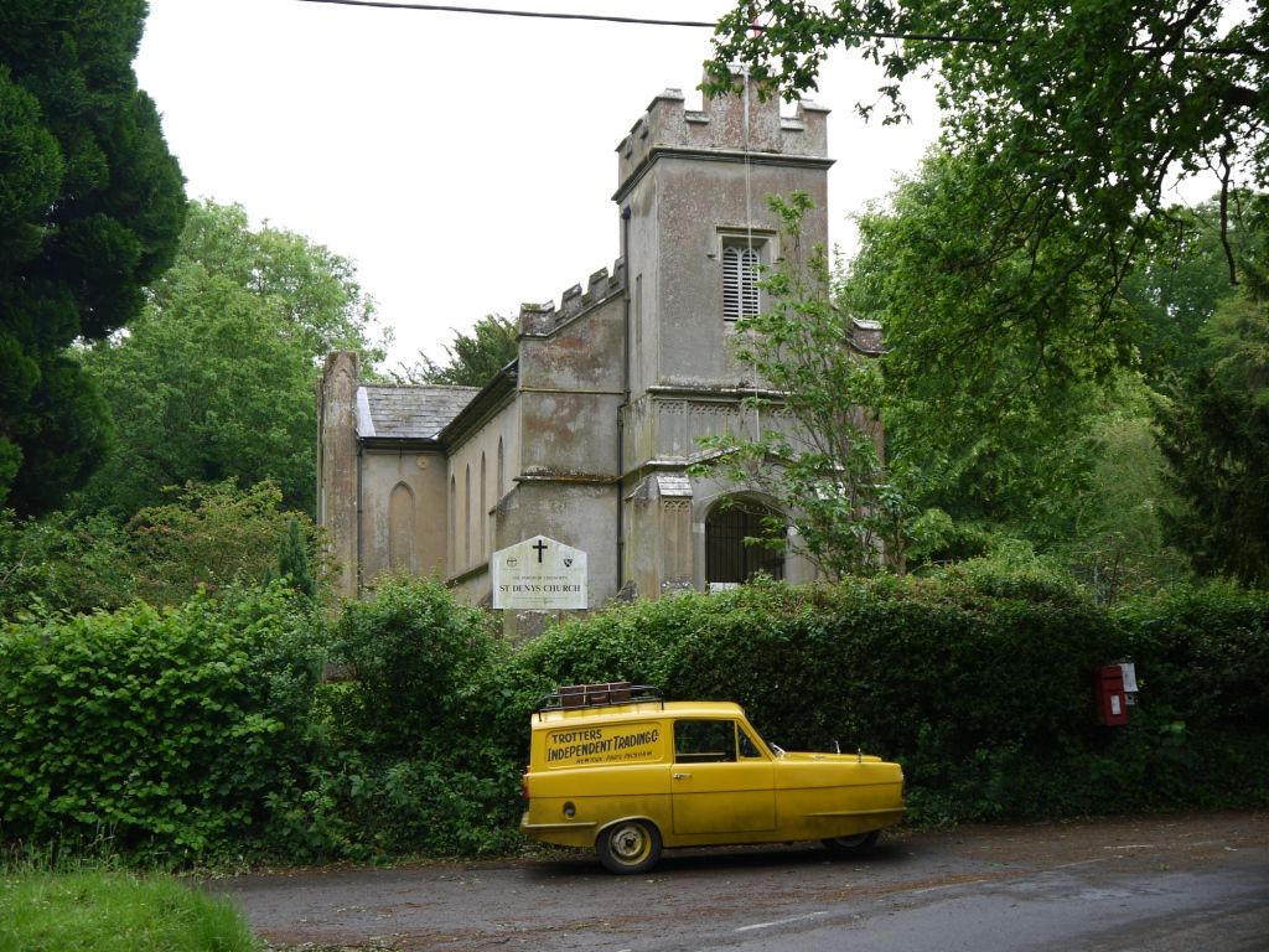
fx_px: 1833
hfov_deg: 38.2
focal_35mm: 50
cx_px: 634
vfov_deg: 29.1
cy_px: 476
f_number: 4.6
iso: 100
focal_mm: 25
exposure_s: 1/100
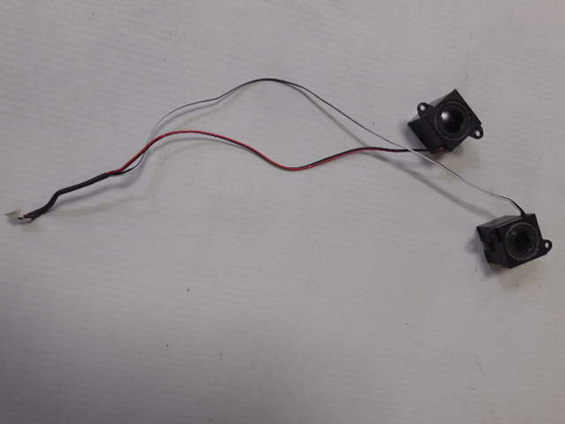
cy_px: 212
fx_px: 490
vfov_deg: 46.8
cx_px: 282
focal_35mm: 30
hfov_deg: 60.0
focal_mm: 5.3
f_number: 3.8
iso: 200
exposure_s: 1/30
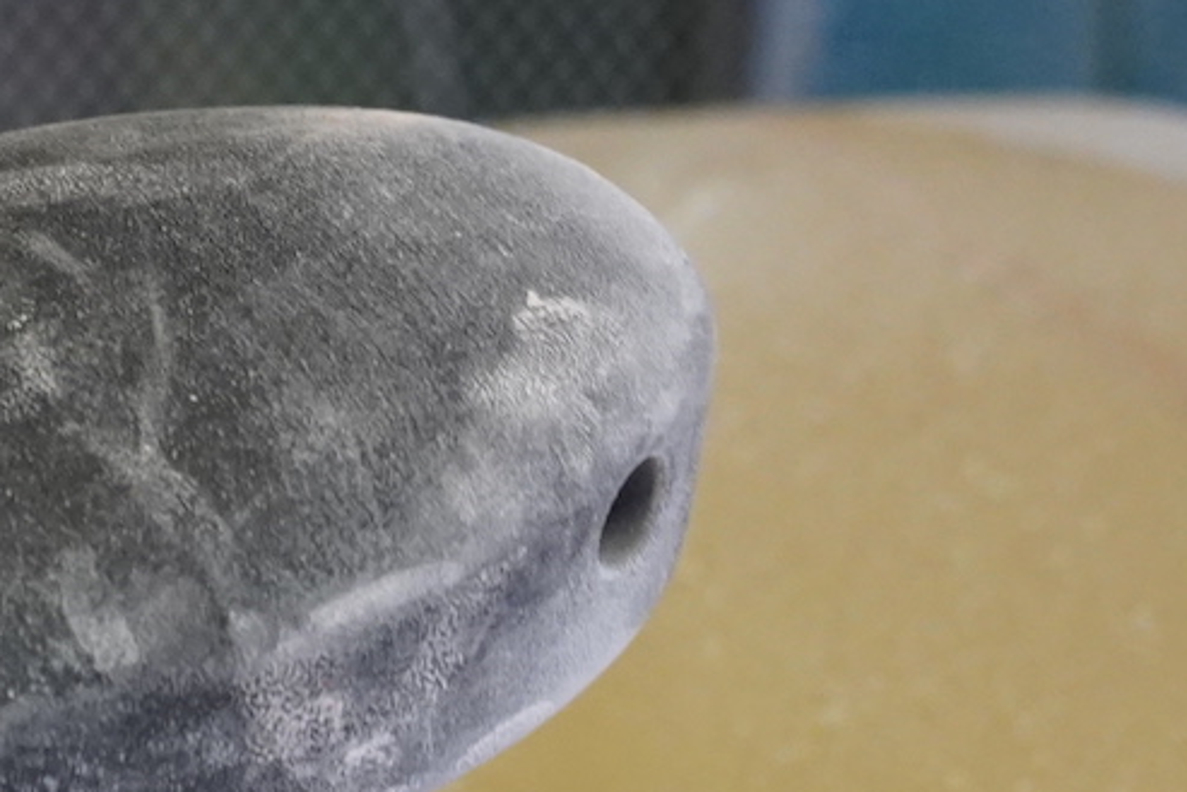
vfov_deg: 8.7
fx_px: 4922
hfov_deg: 13.6
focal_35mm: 149
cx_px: 53
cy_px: 1527
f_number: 7.1
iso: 5000
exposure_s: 1/250
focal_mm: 36.8
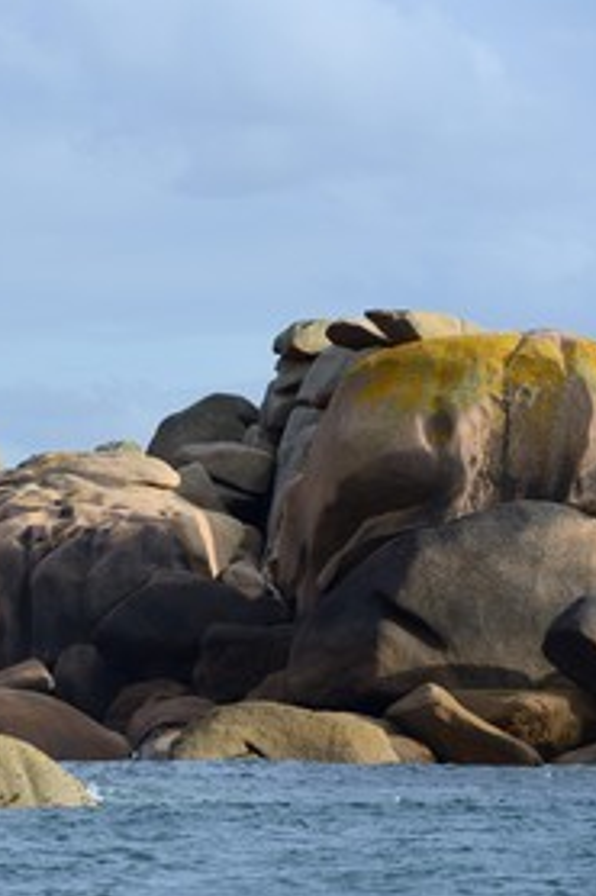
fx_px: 6390
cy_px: 448
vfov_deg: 8.0
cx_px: 68
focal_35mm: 257
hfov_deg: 5.3
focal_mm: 170
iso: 400
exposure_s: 1/1000
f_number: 6.3
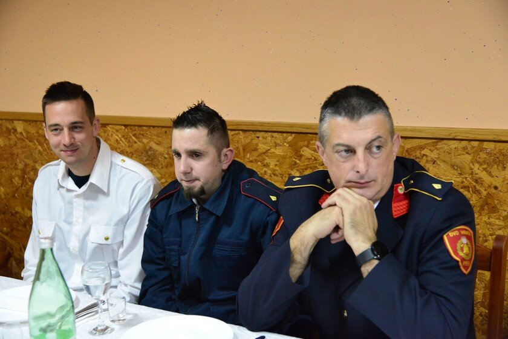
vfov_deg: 27.0
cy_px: 170
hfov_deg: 39.6
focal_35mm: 50
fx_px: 706
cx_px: 254
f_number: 4
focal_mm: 50
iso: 6400
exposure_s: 1/80
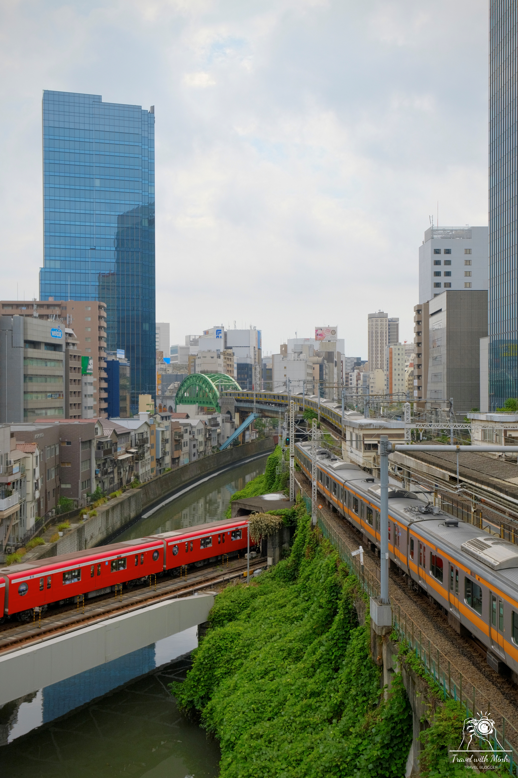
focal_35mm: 38
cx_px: 259
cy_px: 389
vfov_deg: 50.7
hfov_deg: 35.1
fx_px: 820
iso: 800
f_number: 6.3
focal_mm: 25.1
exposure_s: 1/1250
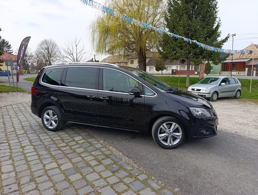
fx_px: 172
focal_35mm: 23
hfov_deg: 73.8
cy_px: 98
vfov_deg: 59.0
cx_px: 129
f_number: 1.6
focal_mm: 6.14
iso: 50
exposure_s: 1/331
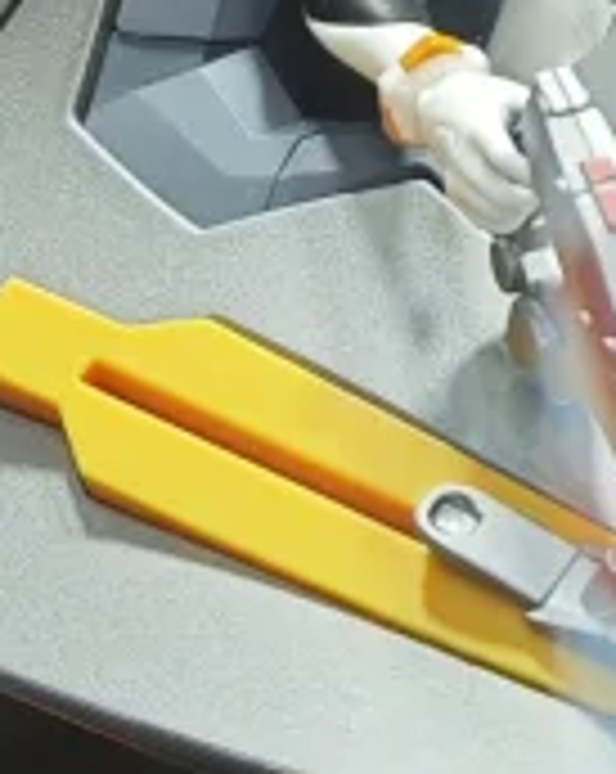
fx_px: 5987
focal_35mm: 262
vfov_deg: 7.2
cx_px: 1219
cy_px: -580
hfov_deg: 5.8
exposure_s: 1/97.5
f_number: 2
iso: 119
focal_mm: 8.72
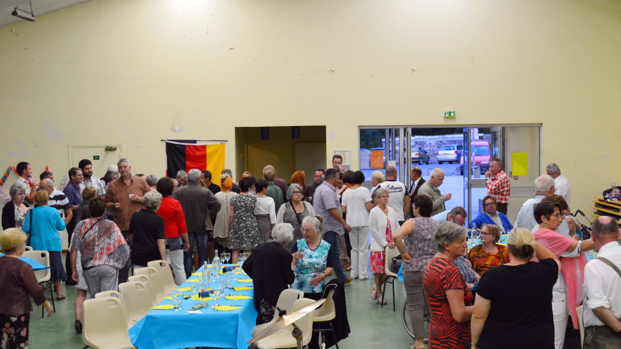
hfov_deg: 30.6
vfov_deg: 17.5
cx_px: 318
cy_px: 219
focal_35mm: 69
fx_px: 1136
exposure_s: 1/40
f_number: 7.1
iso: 800
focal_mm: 38
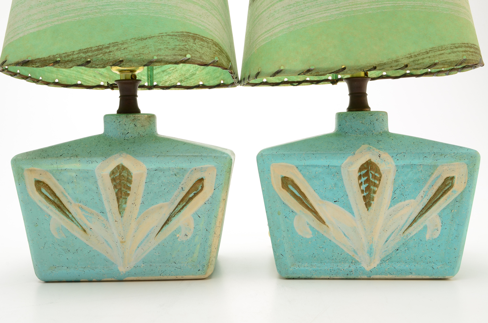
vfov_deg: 29.7
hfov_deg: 43.7
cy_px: 162
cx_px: 244
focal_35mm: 45
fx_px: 609
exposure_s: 1/160
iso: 100
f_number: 18
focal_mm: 30
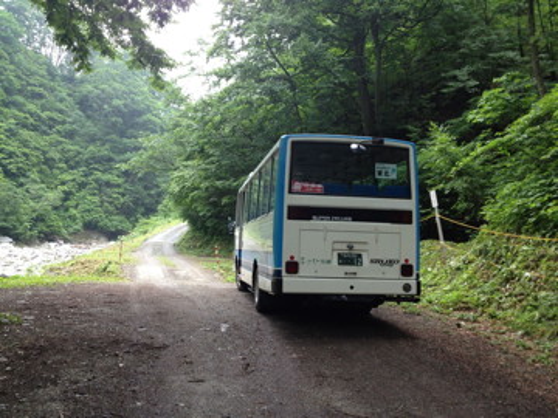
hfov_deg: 52.6
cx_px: 279
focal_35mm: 35
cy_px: 209
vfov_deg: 40.7
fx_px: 564
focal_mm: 4.28
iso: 100
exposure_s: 1/120
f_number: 2.4
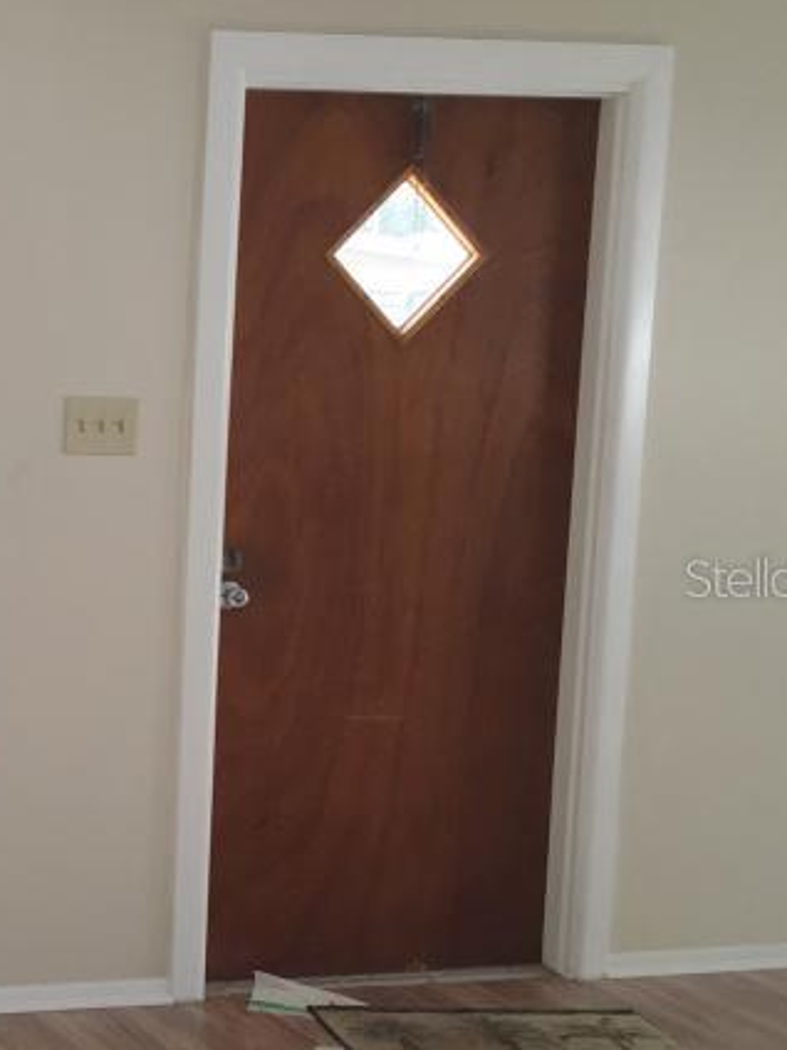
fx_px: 2122
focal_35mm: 70
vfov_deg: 27.8
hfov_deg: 18.8
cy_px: 577
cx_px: -349
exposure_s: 1/60
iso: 32
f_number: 2.2
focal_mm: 4.15
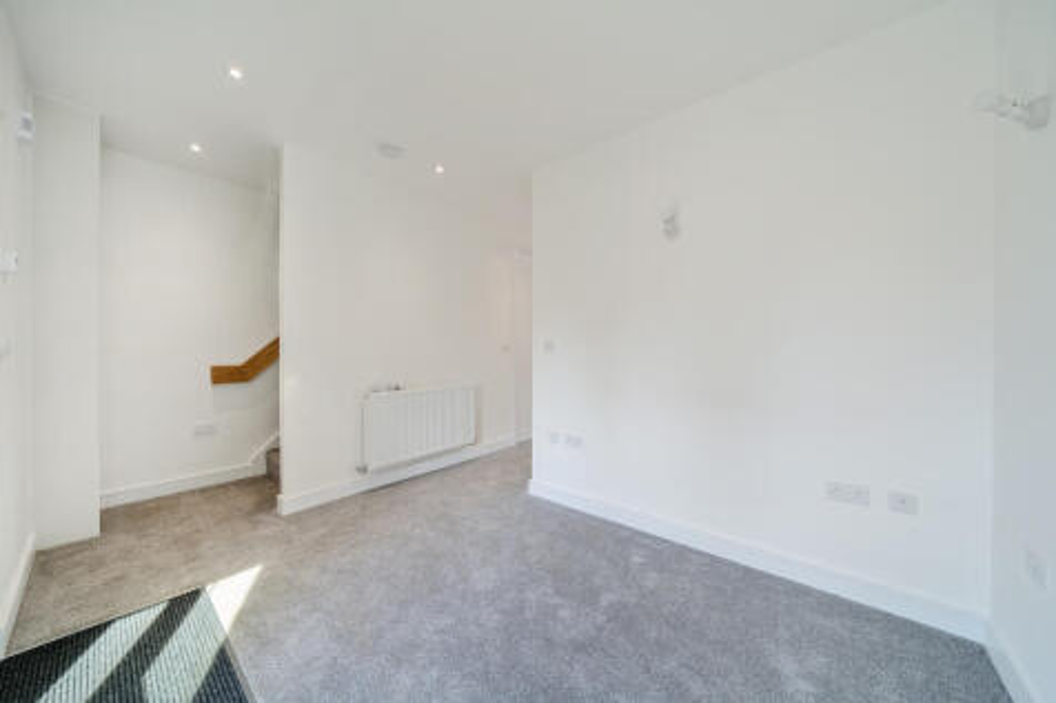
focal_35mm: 12
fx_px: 352
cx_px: 528
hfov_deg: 112.6
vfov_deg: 90.0
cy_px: 352
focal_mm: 12
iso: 100
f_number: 8
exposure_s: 1/8
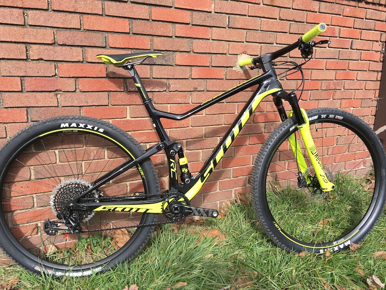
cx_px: 193
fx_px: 323
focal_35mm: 29
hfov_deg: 61.7
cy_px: 145
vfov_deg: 48.2
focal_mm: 4.15
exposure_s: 1/503
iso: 25
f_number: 2.2
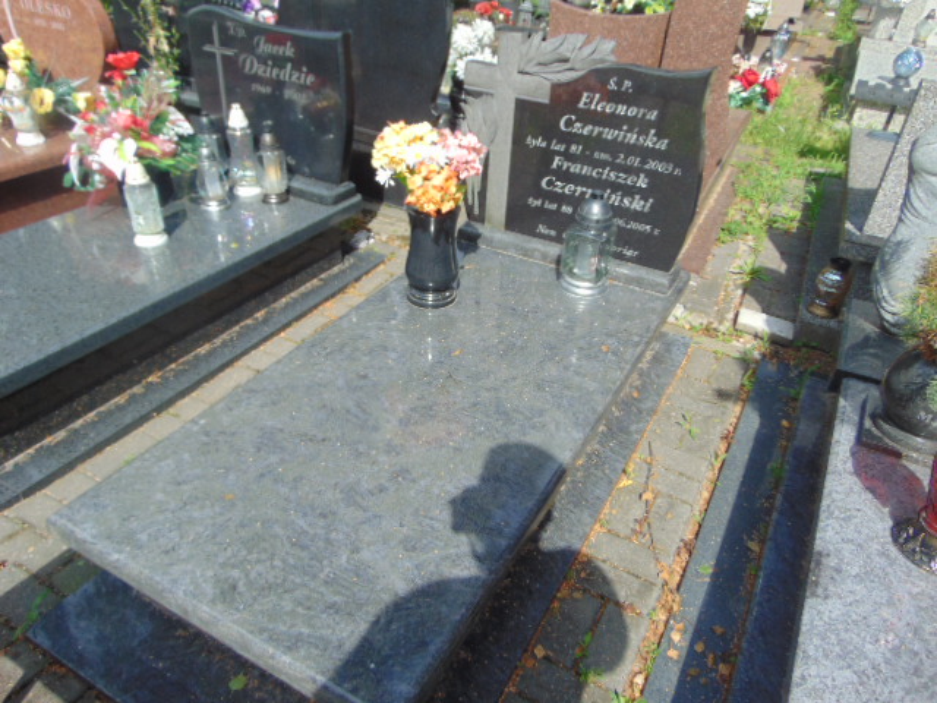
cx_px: 468
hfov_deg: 69.4
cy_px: 352
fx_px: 677
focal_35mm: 25
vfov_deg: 54.9
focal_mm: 4.5
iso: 80
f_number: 3
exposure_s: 1/800
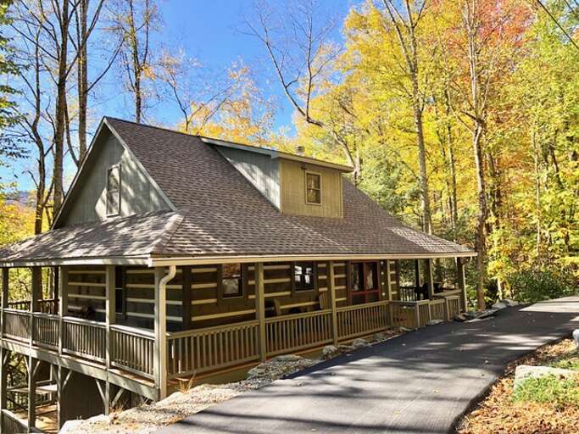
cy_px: 217
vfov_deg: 49.7
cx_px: 290
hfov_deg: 63.5
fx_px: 468
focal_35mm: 28
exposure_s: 1/393
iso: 20
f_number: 1.8
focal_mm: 4
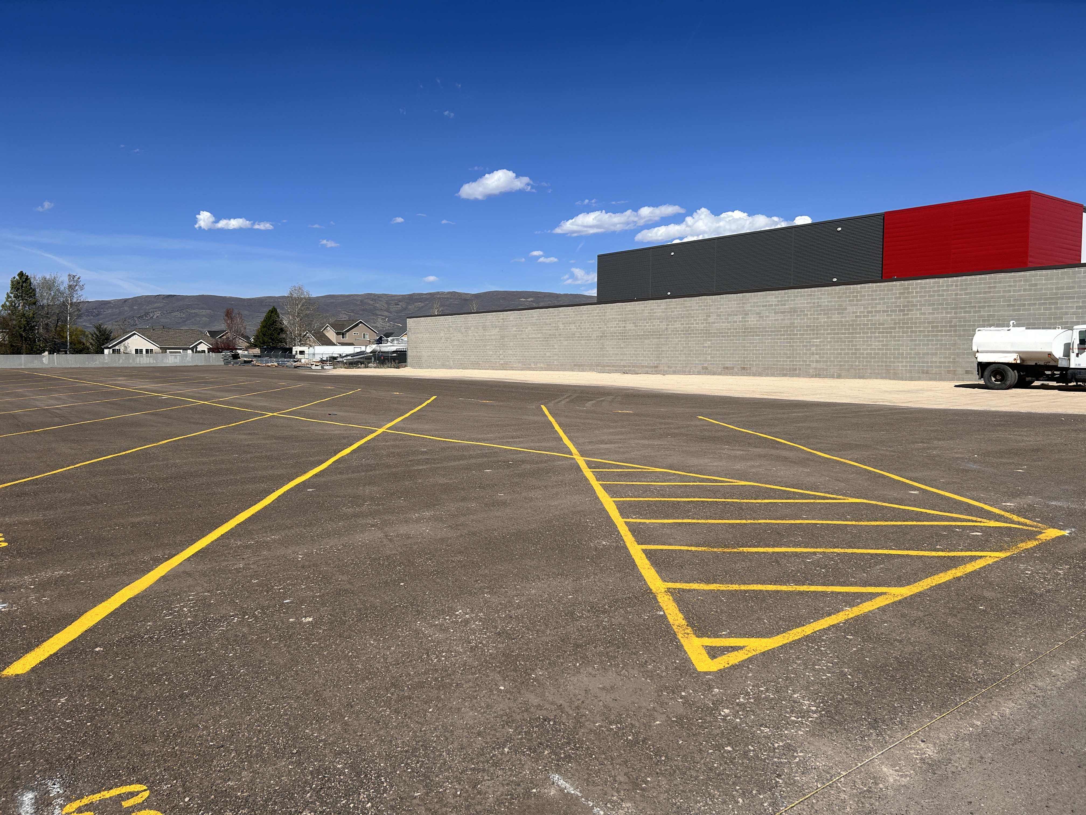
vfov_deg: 53.1
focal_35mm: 26
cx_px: 543
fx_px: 816
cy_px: 408
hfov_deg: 67.3
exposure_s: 1/6993
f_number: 1.5
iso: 50
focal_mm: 5.7
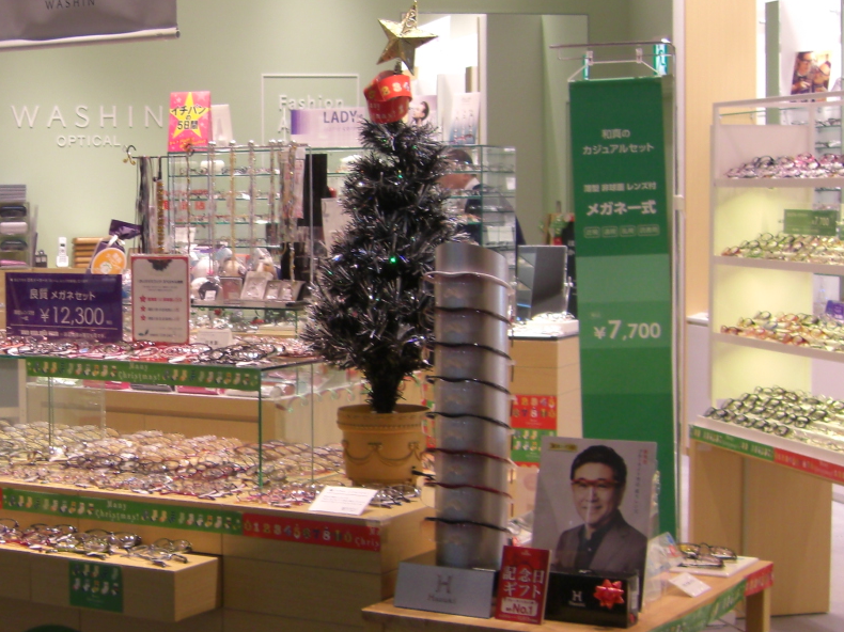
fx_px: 1877
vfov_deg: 19.1
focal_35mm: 77
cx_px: 132
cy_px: 347
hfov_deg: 24.8
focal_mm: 7.9
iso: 100
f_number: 2.8
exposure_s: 1/40
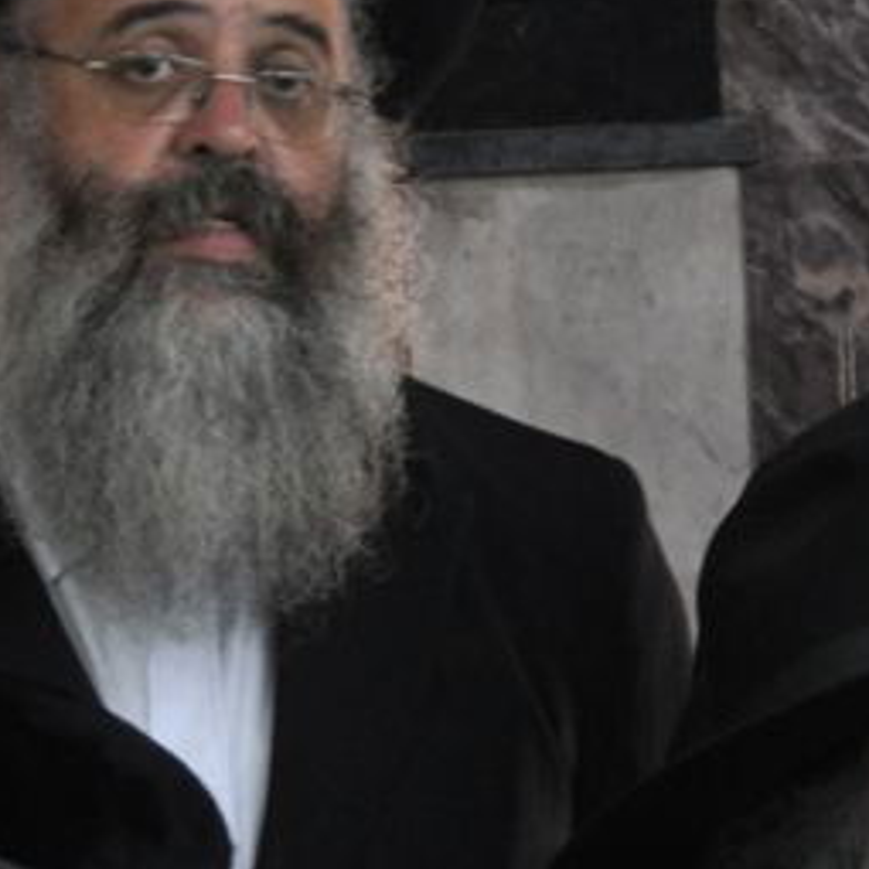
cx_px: 474
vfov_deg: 3.3
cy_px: 259
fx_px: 15243
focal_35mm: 537
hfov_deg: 3.3
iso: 800
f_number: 5.3
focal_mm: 105
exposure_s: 1/60
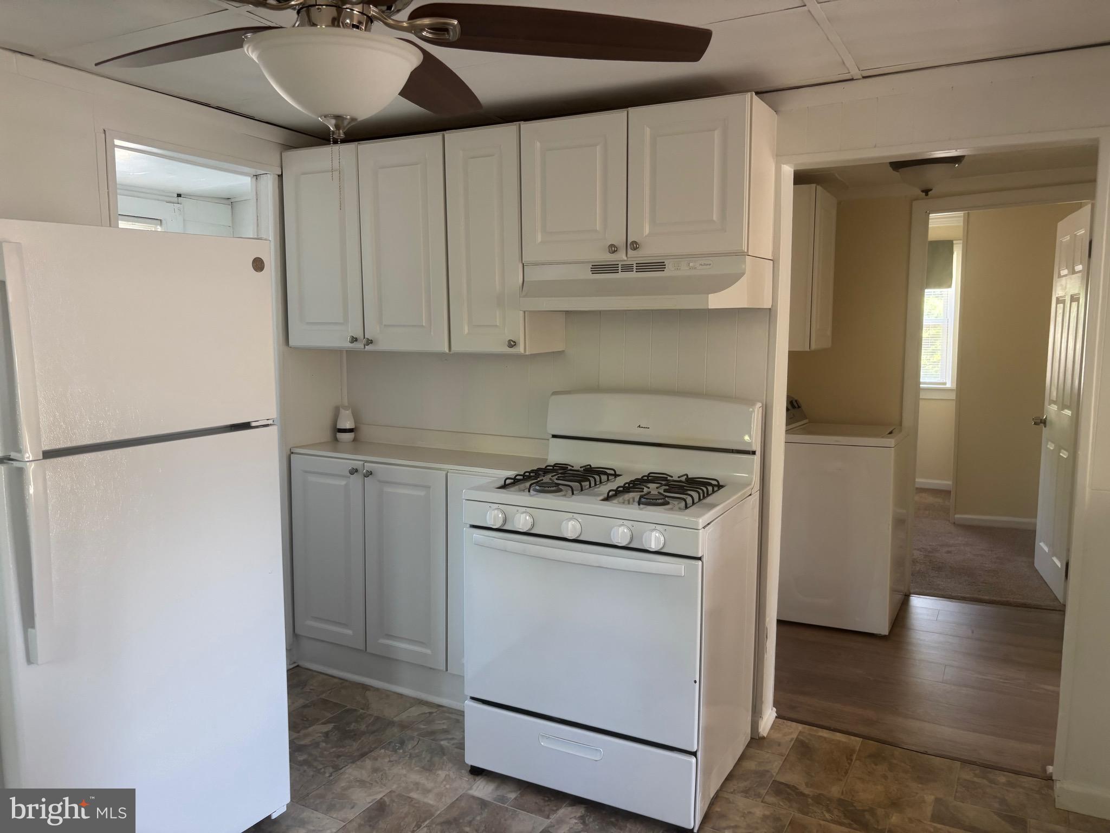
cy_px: 416
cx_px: 555
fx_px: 834
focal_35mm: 26
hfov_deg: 67.3
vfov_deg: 53.1
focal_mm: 5.96
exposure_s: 1/60
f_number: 1.6
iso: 125
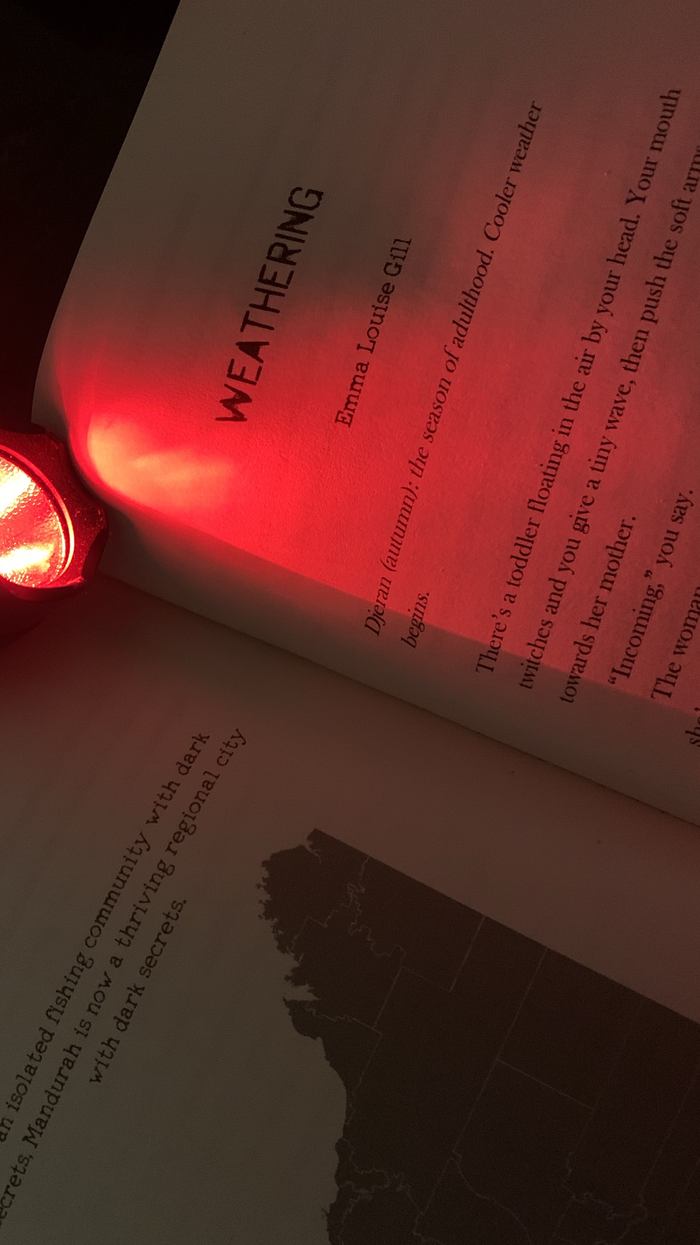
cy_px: 636
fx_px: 957
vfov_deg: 66.1
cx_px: 334
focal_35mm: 29
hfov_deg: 40.2
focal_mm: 4.25
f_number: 1.8
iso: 640
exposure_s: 1/20
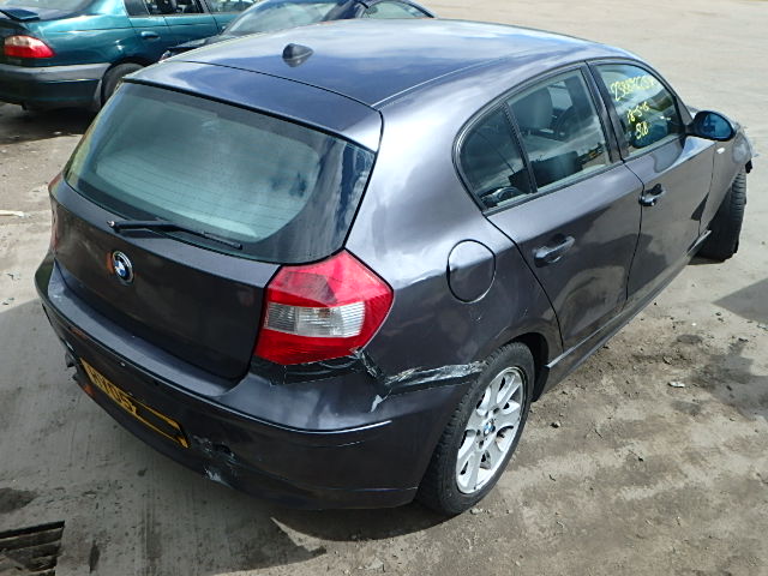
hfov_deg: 58.4
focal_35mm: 31
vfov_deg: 45.4
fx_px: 688
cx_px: 384
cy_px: 288
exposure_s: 1/400
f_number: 4.7
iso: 125
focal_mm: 5.6
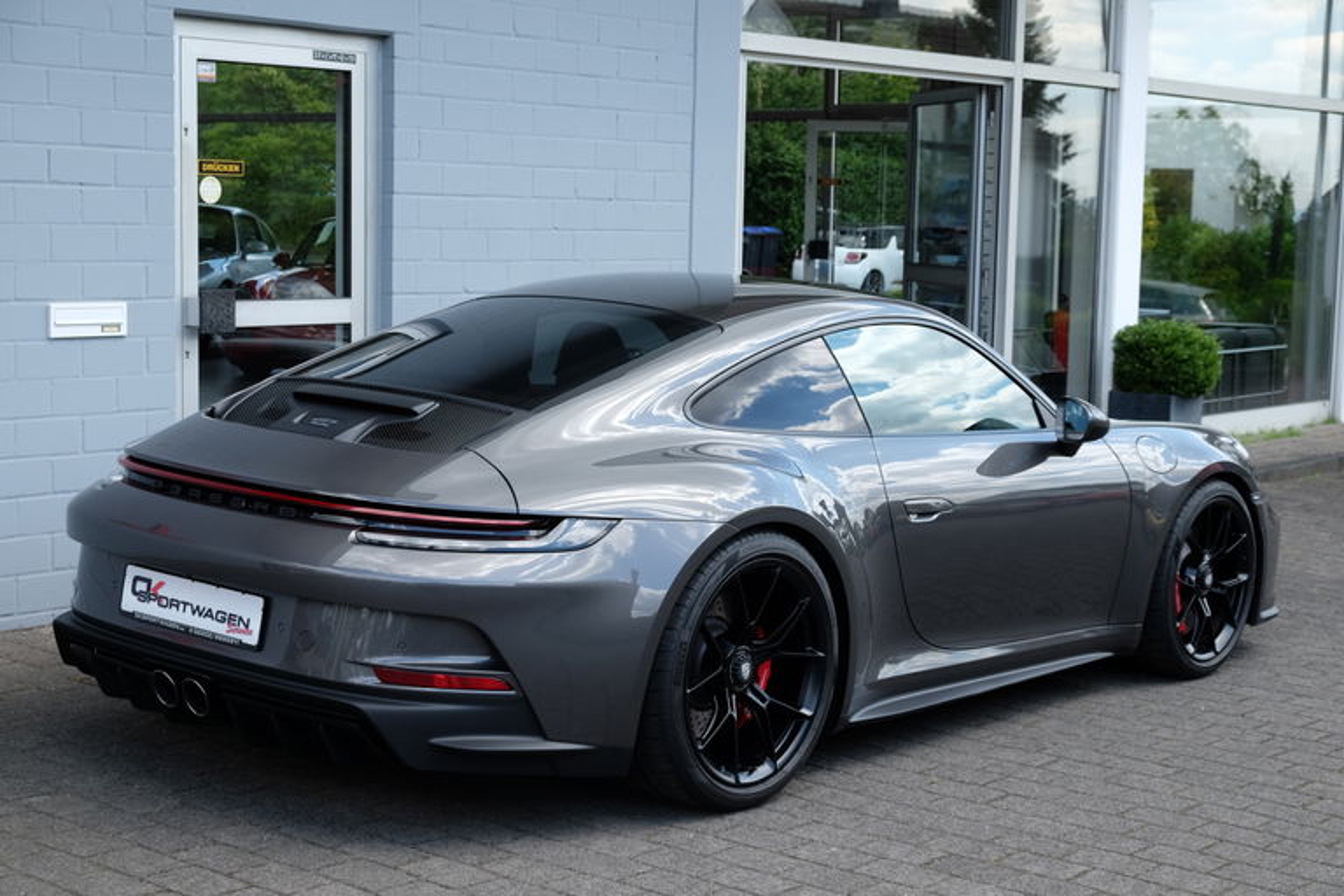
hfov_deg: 33.9
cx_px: 672
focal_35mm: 59
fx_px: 2202
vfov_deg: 23.0
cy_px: 448
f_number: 5.6
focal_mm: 39
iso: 200
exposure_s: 1/170
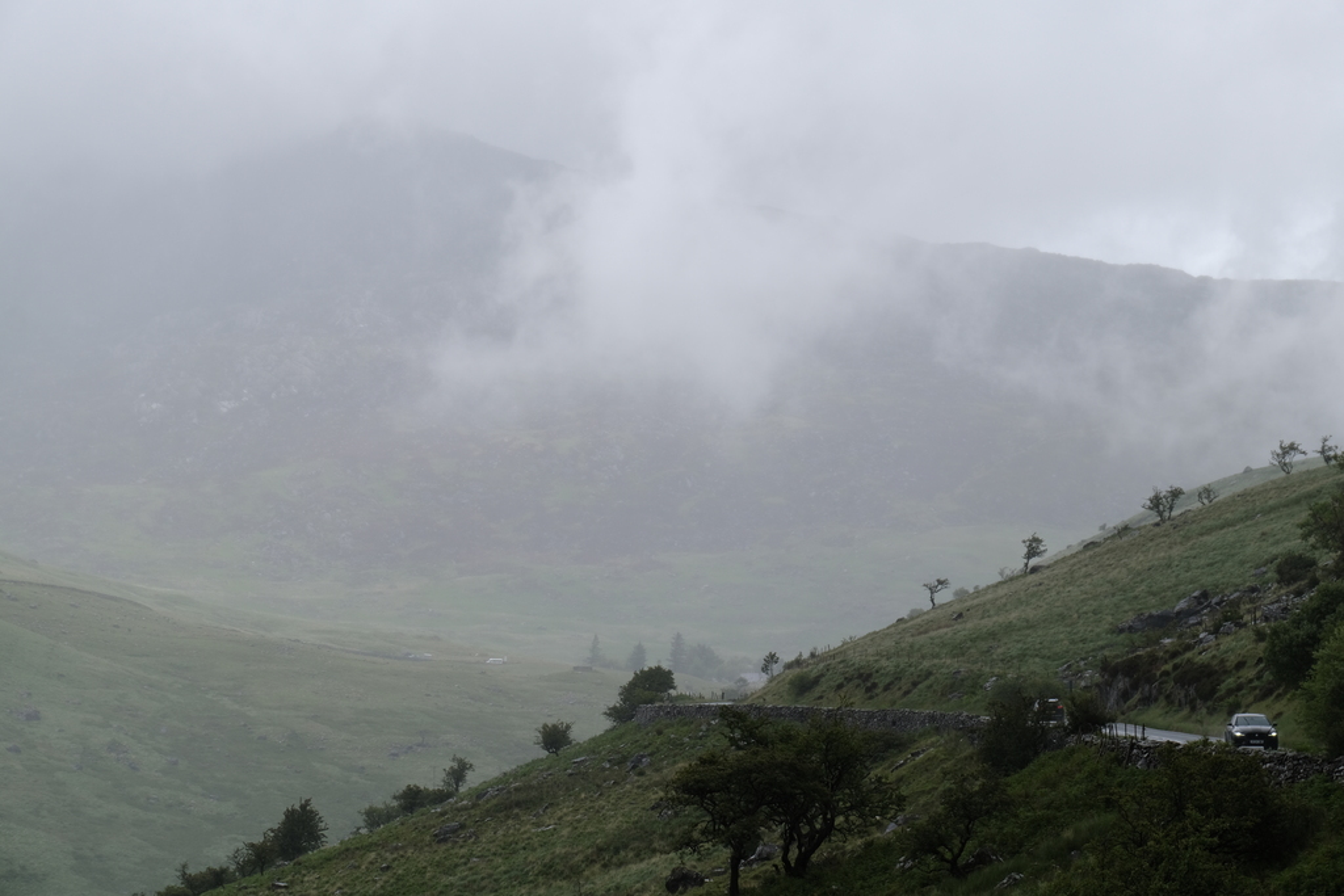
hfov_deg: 19.5
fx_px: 3920
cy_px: 448
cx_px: 672
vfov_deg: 13.0
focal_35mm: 105
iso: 160
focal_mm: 70
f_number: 8
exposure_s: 1/250
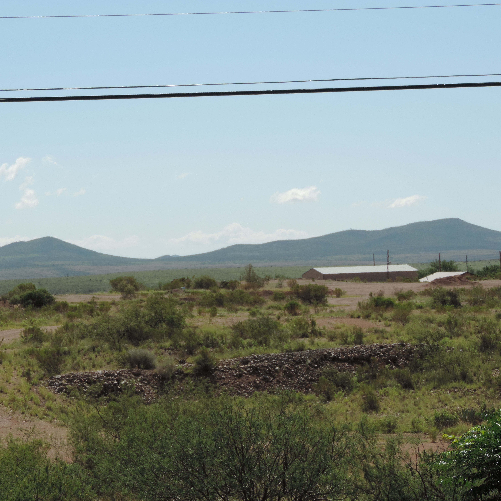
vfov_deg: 12.3
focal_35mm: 142
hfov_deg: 12.3
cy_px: 250
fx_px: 2325
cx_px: 195
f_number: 4.2
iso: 80
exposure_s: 1/1000
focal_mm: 21.4
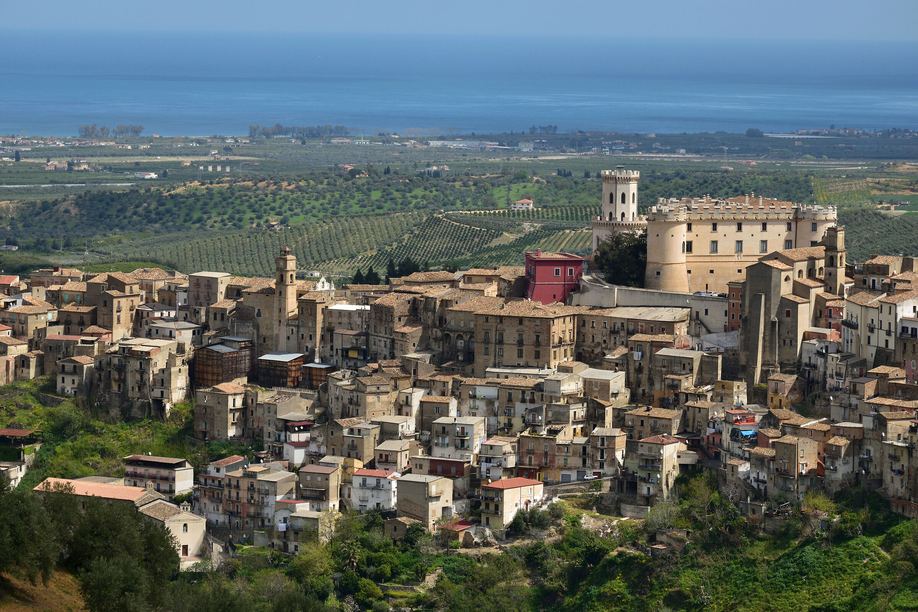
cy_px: 306
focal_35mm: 138
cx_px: 459
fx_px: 3519
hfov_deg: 14.9
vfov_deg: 9.9
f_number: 11
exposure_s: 1/400
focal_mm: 92
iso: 100
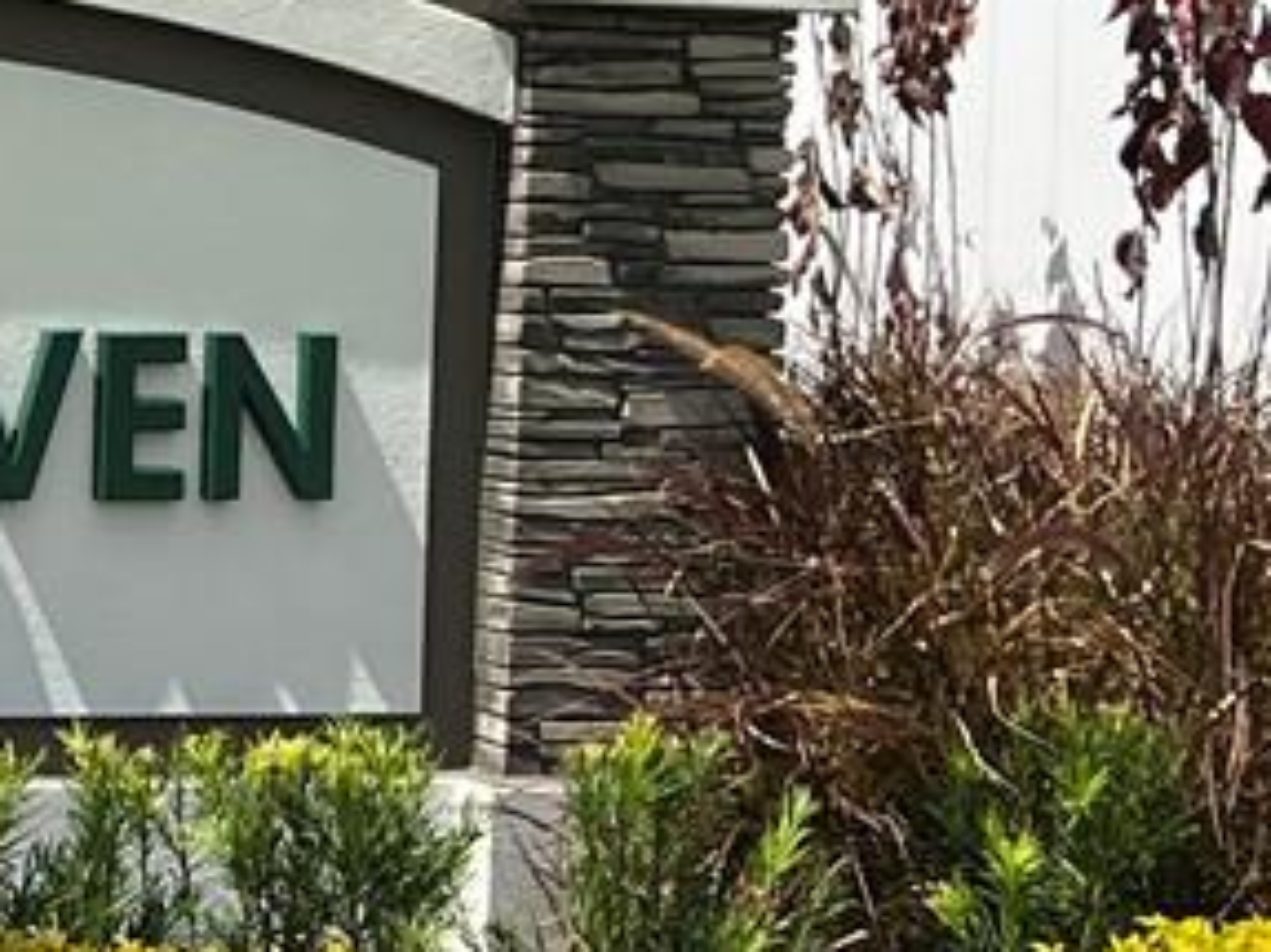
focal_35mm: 145
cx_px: -611
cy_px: 75
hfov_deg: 12.9
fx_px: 5322
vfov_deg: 10.2
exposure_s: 1/4274
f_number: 1.5
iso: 50
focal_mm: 5.7
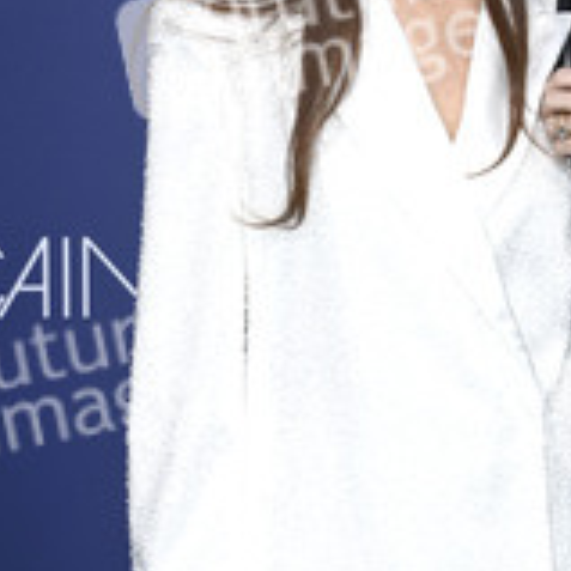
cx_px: 406
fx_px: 3397
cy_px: 215
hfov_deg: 9.6
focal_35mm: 182
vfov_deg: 9.6
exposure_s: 1/250
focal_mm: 85
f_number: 5.6
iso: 800
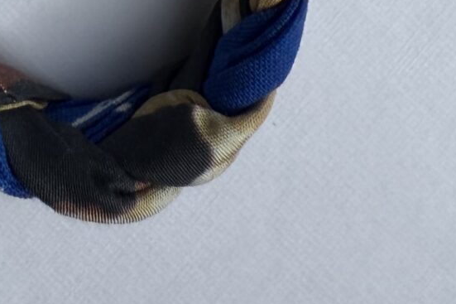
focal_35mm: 116
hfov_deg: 16.6
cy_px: -687
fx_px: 1469
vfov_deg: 8.9
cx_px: -143
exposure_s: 1/2315
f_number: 2.2
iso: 40
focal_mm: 2.22
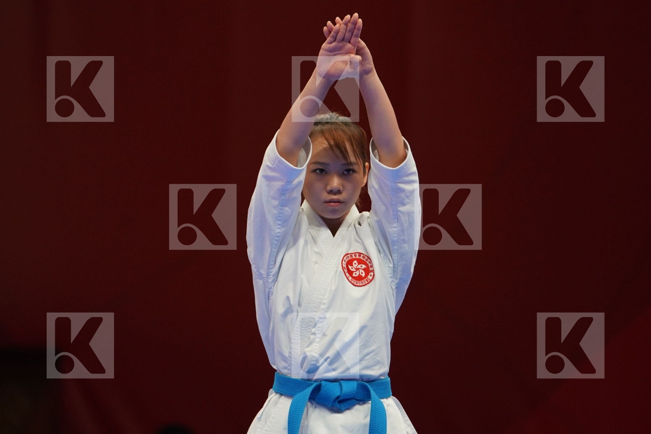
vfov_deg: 3.4
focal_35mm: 403
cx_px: 326
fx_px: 7287
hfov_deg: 5.1
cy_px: 217
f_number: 4
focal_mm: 269
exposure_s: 1/500
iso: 1000
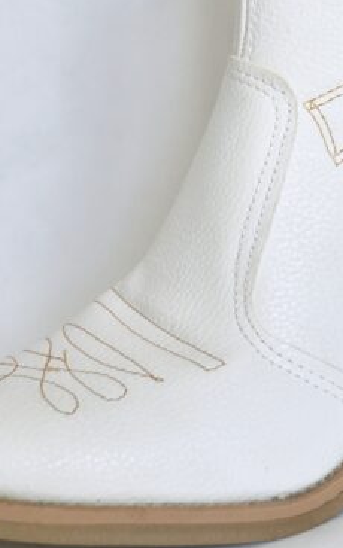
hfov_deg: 9.6
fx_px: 2034
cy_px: -7
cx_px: 303
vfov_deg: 15.1
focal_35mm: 136
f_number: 5
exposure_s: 1/125
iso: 250
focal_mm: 32
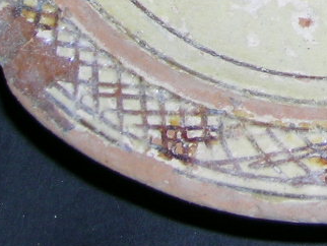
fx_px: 1314
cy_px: -204
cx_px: 477
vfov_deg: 10.1
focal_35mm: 139
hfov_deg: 13.4
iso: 50
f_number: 3
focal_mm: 7.2
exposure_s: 1/60.1
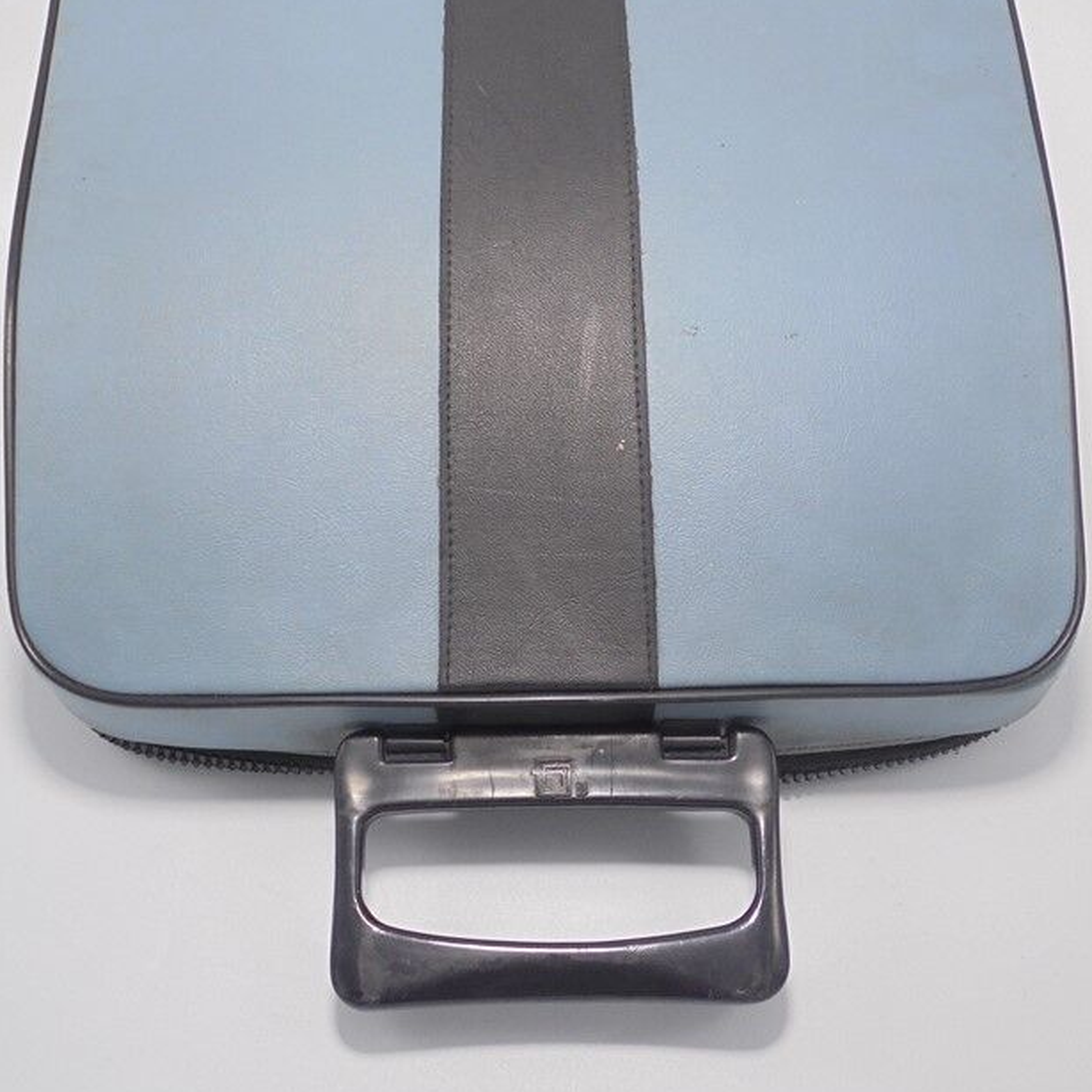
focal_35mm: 44
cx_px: 541
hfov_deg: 38.3
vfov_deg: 38.1
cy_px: 408
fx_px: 1570
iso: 100
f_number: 4
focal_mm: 6.1
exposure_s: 1/30
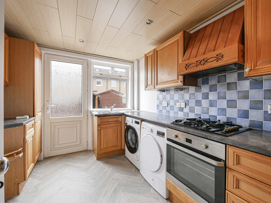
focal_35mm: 14
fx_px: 110
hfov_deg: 102.1
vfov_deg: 85.7
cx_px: 136
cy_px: 102
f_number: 4
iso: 640
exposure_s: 1/60
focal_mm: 7
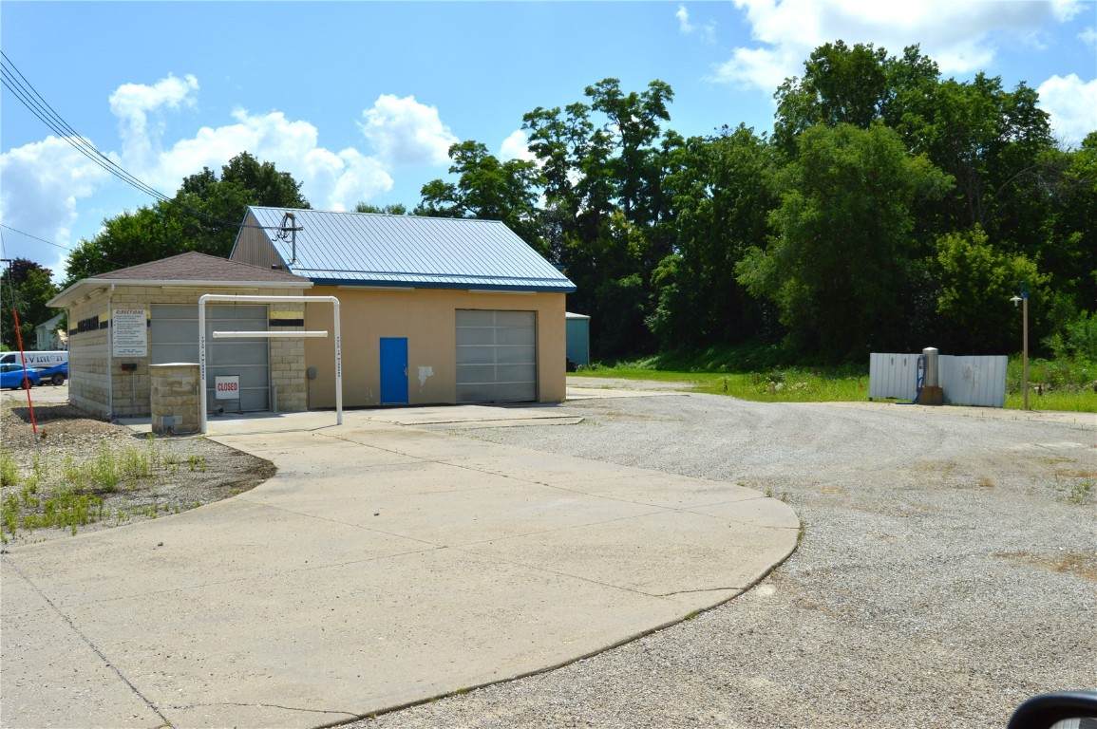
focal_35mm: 33
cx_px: 548
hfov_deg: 57.3
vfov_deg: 39.9
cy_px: 364
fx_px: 1005
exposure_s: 1/500
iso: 160
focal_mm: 22
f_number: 11
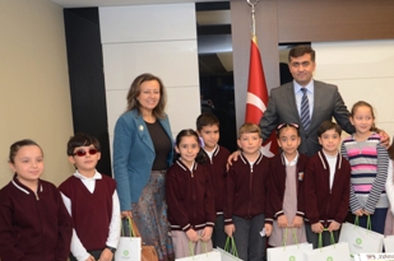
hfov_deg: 42.4
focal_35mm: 46
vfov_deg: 29.2
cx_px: 265
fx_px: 500
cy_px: 157
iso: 250
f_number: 5
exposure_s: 1/60
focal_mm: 21
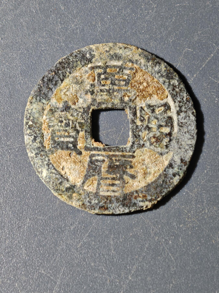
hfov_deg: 14.8
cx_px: 110
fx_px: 844
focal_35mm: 100
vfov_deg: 19.6
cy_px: 146
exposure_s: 1/100
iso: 250
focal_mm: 9
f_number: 2
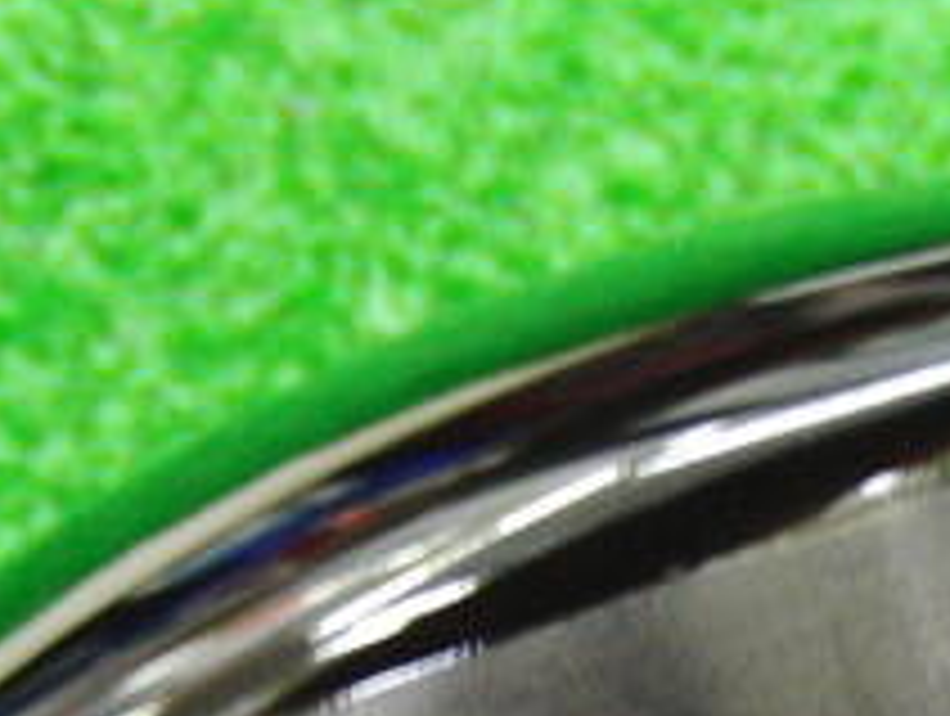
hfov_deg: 17.1
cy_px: 766
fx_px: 3079
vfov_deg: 13.0
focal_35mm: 112
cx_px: 1000
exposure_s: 1/10
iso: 400
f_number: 3.6
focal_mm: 6.42
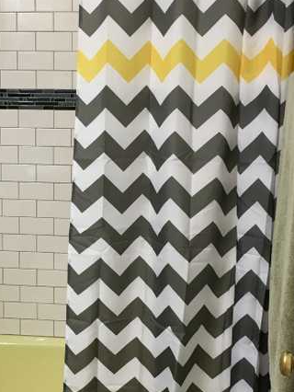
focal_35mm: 68
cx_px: 74
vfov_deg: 28.5
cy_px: 236
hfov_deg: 21.5
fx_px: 769
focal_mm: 4.15
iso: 50
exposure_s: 1/30
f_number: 2.2
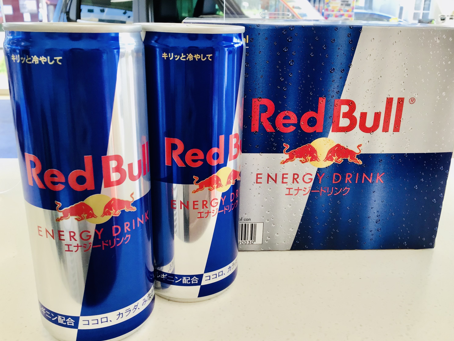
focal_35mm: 34
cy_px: 178
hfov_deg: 53.9
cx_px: 234
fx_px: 446
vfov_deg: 41.8
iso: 32
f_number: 2.4
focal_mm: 3.3
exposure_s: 1/120
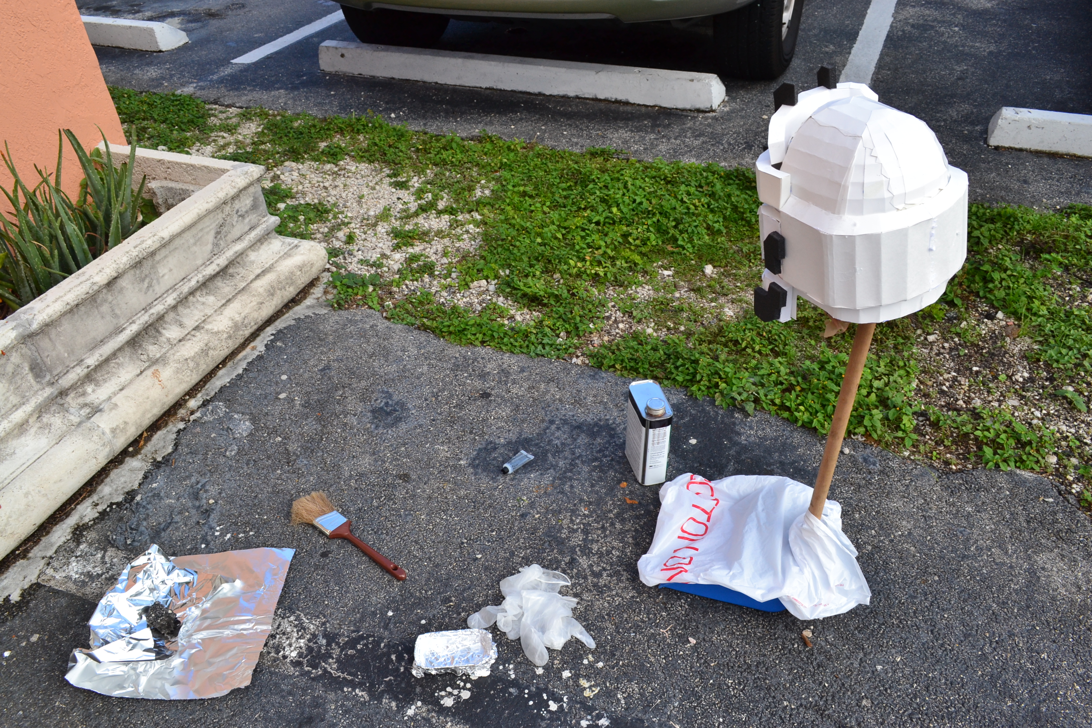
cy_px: 364
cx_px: 546
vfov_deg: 47.9
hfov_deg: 67.4
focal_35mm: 27
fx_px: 819
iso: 400
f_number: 9
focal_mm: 18
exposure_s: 1/160
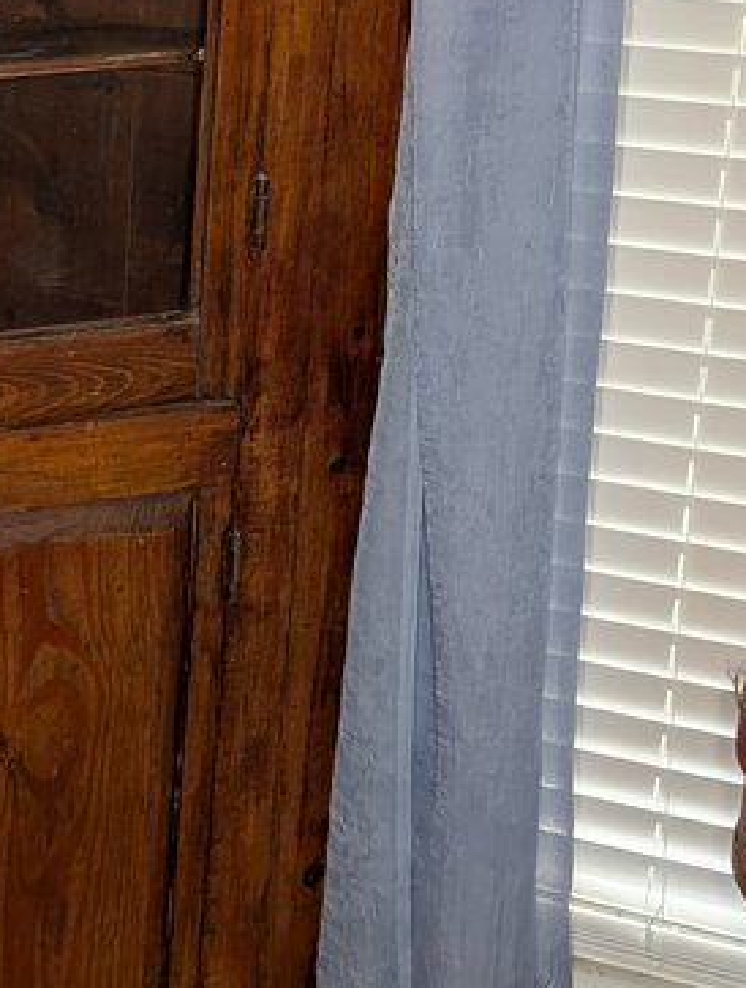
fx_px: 2146
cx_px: -263
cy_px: 159
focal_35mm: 75
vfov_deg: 25.4
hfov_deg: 18.2
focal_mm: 6.9
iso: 202
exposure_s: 1/29.7
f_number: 1.68
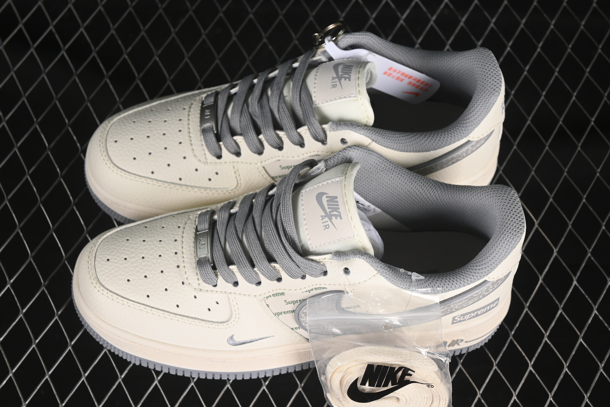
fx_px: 1271
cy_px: 204
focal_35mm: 75
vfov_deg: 18.2
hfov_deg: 27.0
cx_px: 305
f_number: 7.1
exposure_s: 1/80
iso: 160
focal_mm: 50
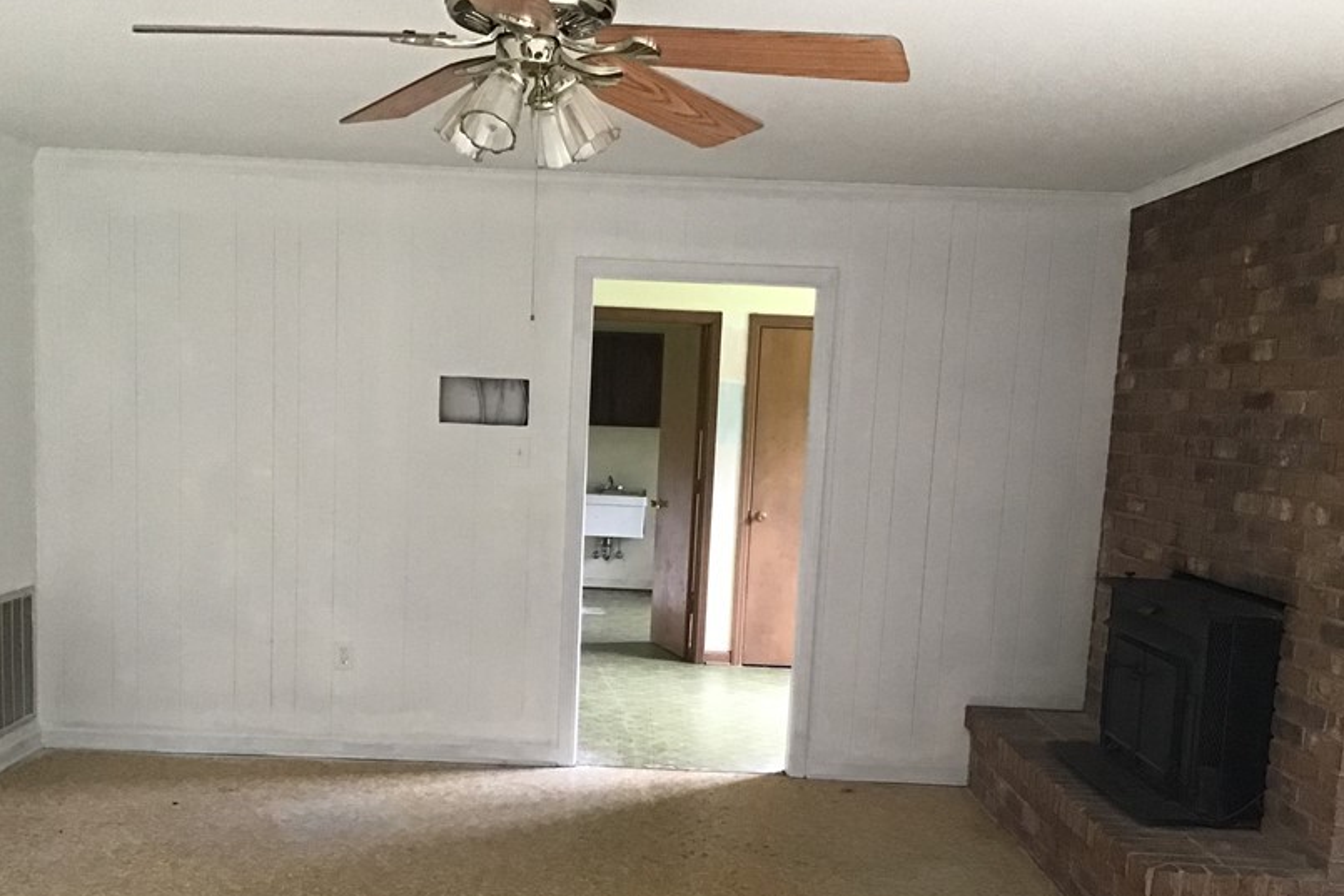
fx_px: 1531
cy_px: 627
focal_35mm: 41
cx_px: 628
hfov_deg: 47.4
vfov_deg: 32.3
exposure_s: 1/30
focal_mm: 3.3
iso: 200
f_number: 2.4
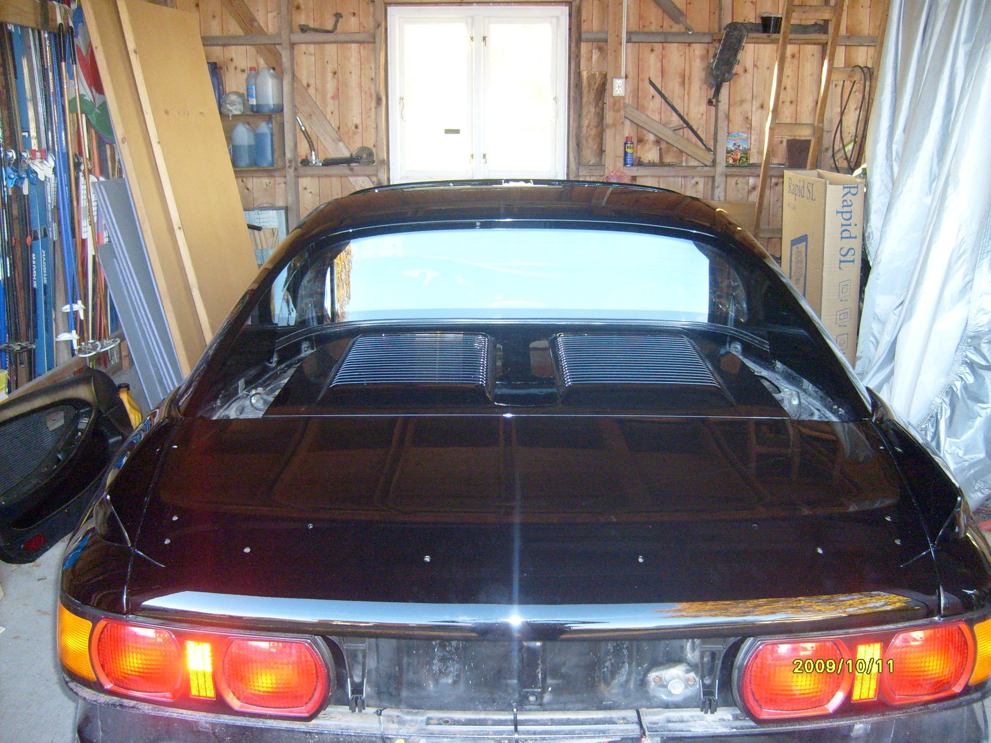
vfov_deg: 40.7
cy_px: 372
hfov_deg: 52.6
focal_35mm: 35
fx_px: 1002
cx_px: 496
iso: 200
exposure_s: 1/45
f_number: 2.8
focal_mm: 5.8
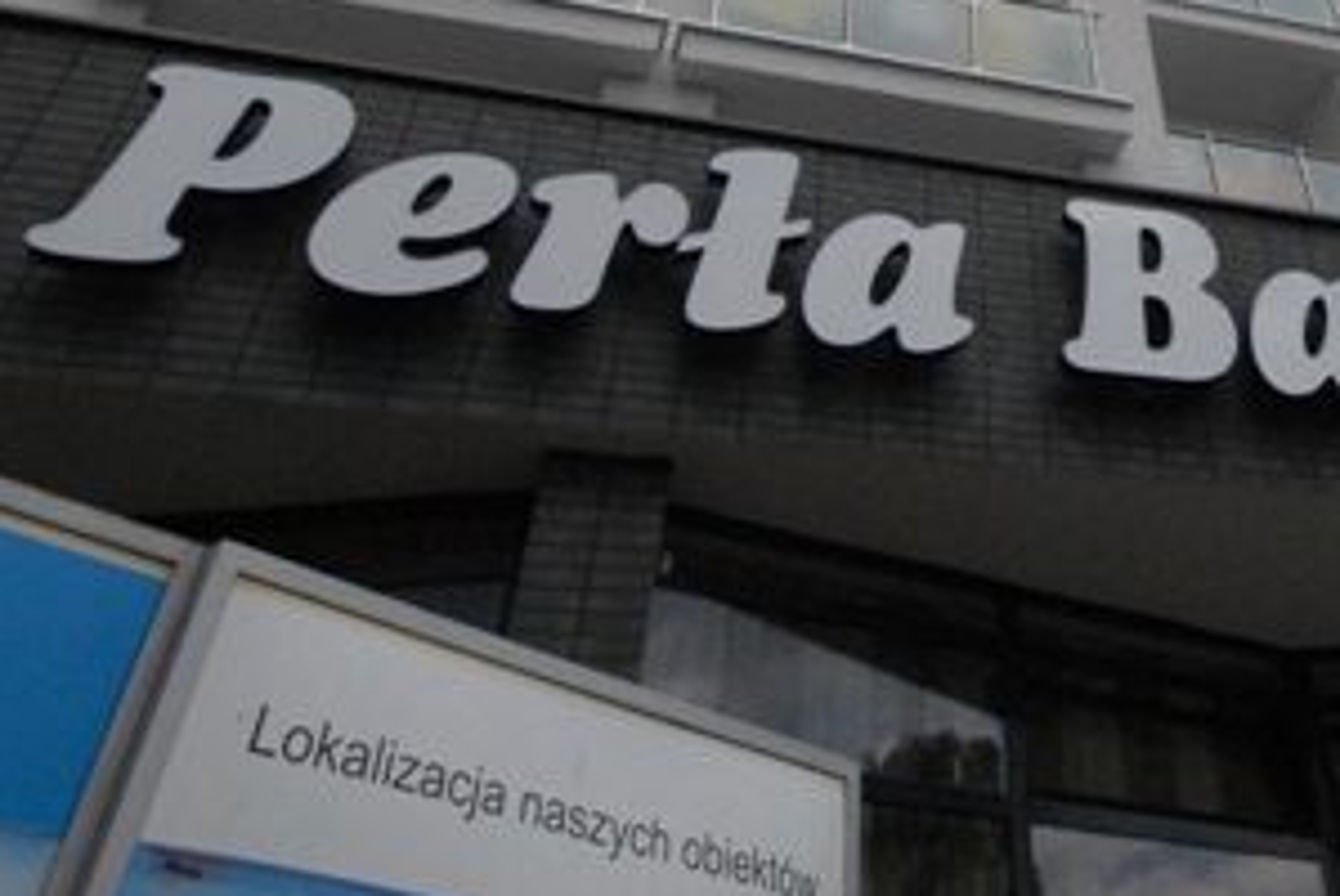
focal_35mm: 35
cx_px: 1118
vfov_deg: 32.6
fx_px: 1304
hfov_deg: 50.3
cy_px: -123
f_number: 13
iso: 800
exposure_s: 1/640
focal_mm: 10
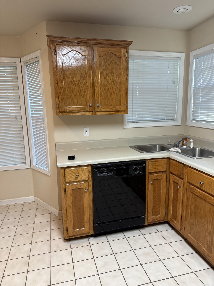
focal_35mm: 24
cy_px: 143
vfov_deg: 71.6
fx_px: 198
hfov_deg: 56.8
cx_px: 107
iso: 160
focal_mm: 6.76
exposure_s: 1/60
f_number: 1.78
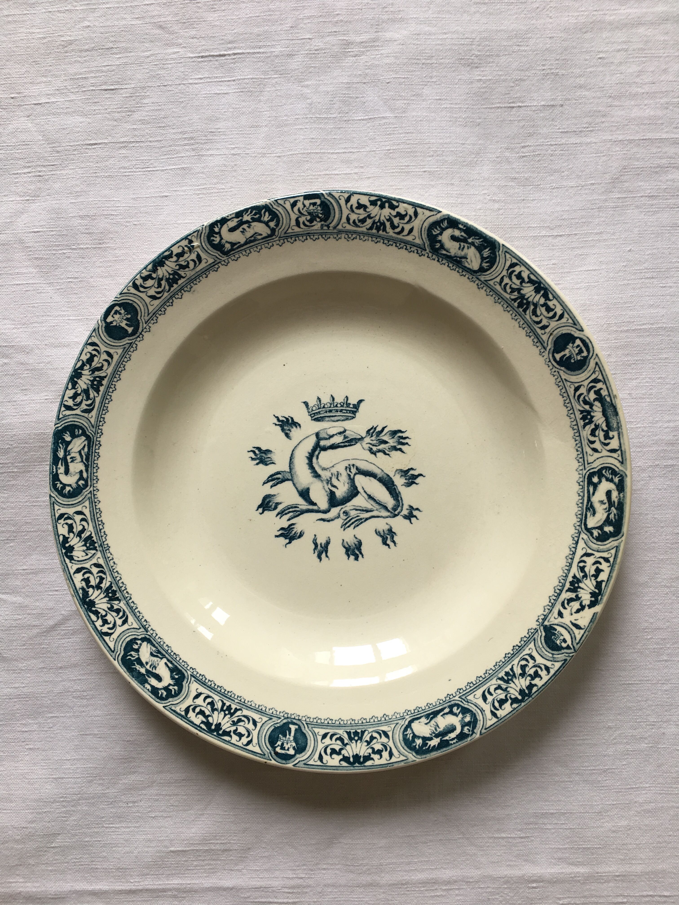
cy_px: 452
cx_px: 340
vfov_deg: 61.7
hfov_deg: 48.2
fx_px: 758
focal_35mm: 29
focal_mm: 4.15
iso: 25
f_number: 2.2
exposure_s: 1/50
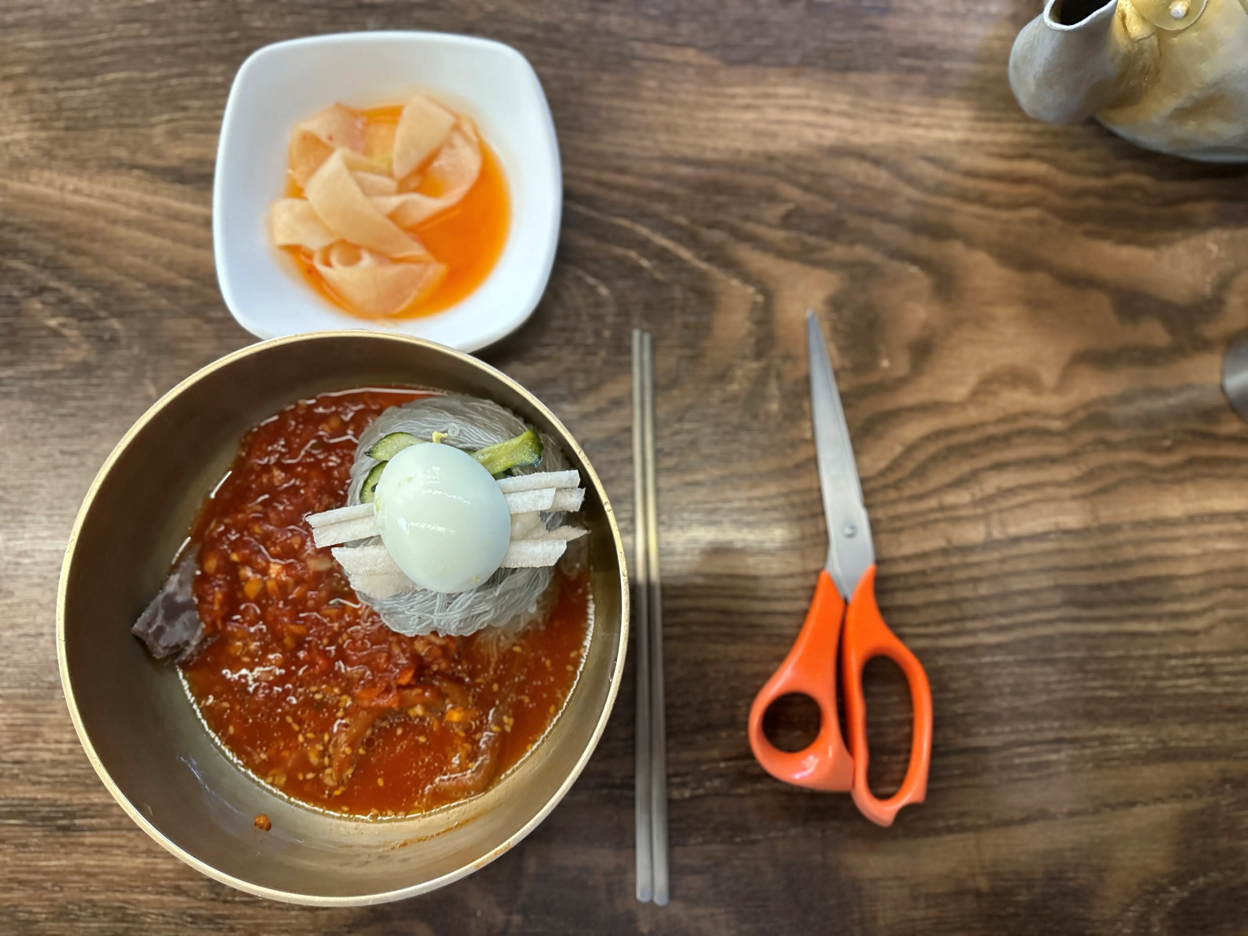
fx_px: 865
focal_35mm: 24
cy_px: 468
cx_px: 624
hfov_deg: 71.6
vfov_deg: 56.8
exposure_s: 1/60
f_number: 1.78
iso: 400
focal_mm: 6.86
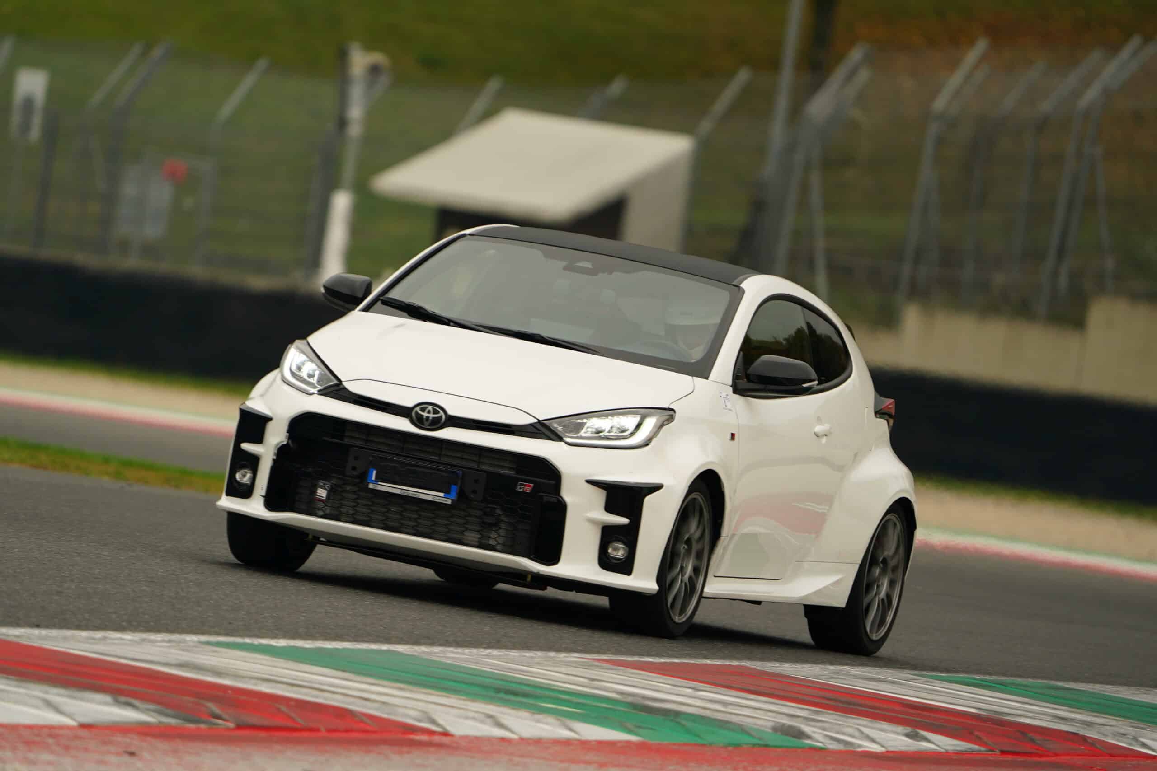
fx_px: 18512
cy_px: 386
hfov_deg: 3.6
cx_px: 578
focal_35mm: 576
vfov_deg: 2.4
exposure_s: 1/500
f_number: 6.3
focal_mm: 576
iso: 400
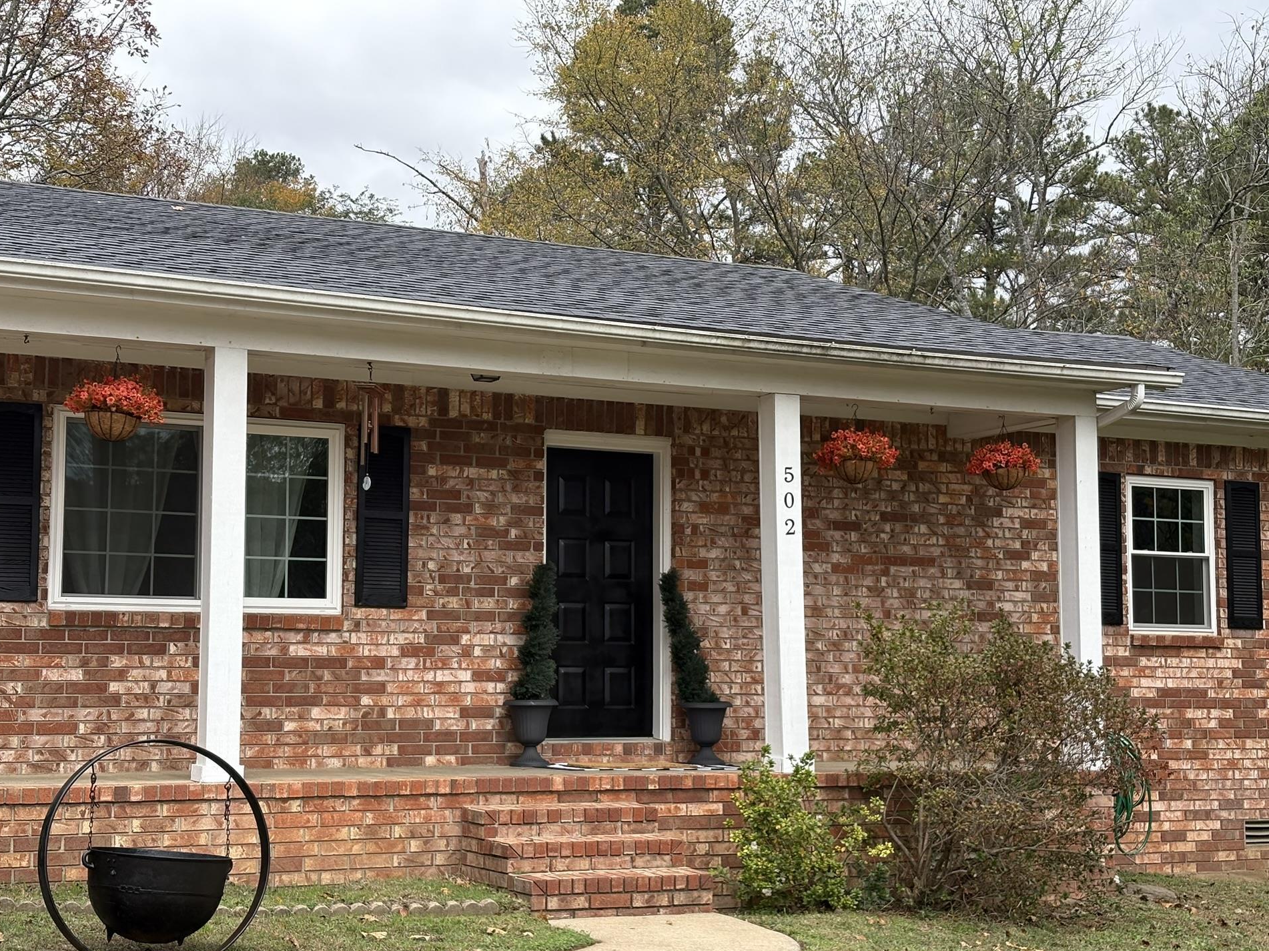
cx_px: 622
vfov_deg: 26.1
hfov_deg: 34.4
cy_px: 502
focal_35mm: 56
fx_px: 2053
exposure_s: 1/641
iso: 50
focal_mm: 5.96
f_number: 1.6
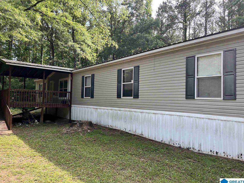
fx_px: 190
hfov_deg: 65.3
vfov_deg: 51.4
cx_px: 123
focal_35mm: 27
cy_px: 95
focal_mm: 5.1
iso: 50
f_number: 1.6
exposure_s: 1/413
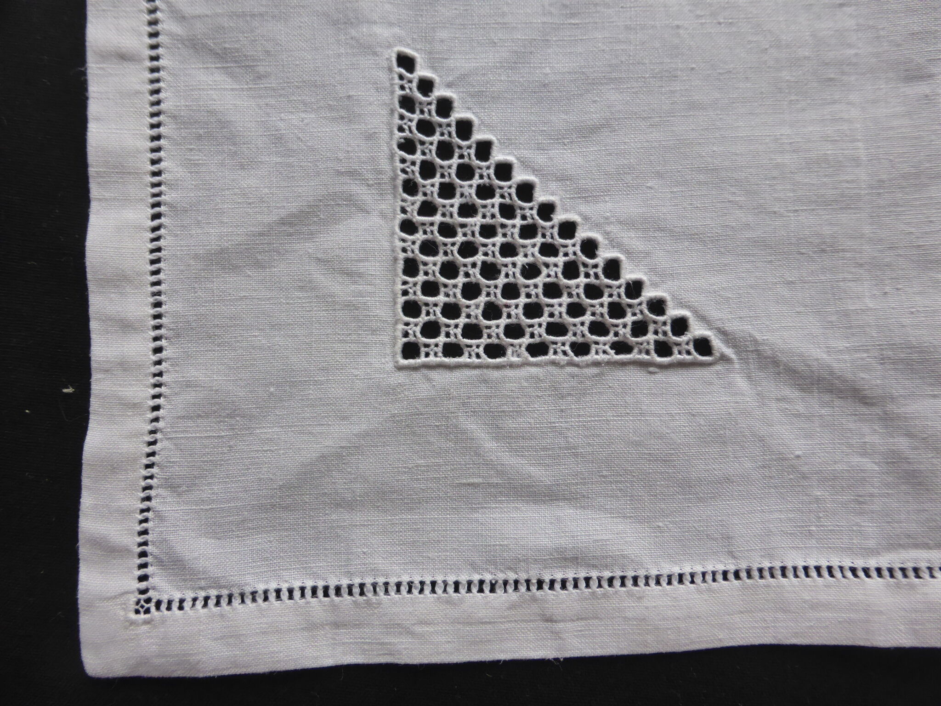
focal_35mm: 24
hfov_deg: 71.6
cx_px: 470
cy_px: 353
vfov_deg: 56.8
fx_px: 652
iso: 250
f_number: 3.3
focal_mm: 4.3
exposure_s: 1/60
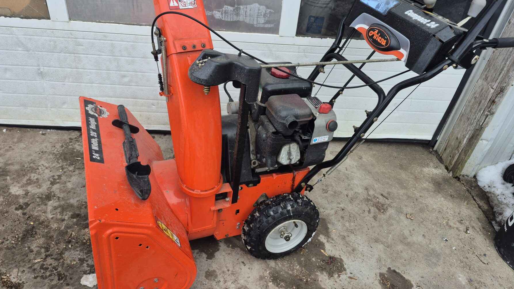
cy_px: 133
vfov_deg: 42.9
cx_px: 253
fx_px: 368
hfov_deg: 69.9
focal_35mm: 27
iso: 25
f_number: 1.8
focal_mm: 5.4
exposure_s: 1/900
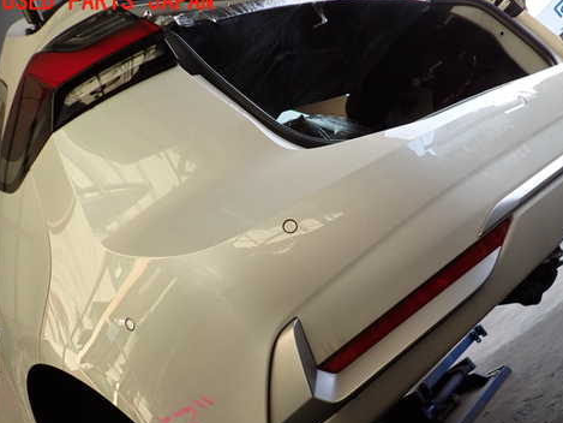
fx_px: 521
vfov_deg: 43.9
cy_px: 257
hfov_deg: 56.1
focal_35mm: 32
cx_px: 355
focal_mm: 4.5
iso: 100
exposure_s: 1/160
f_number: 2
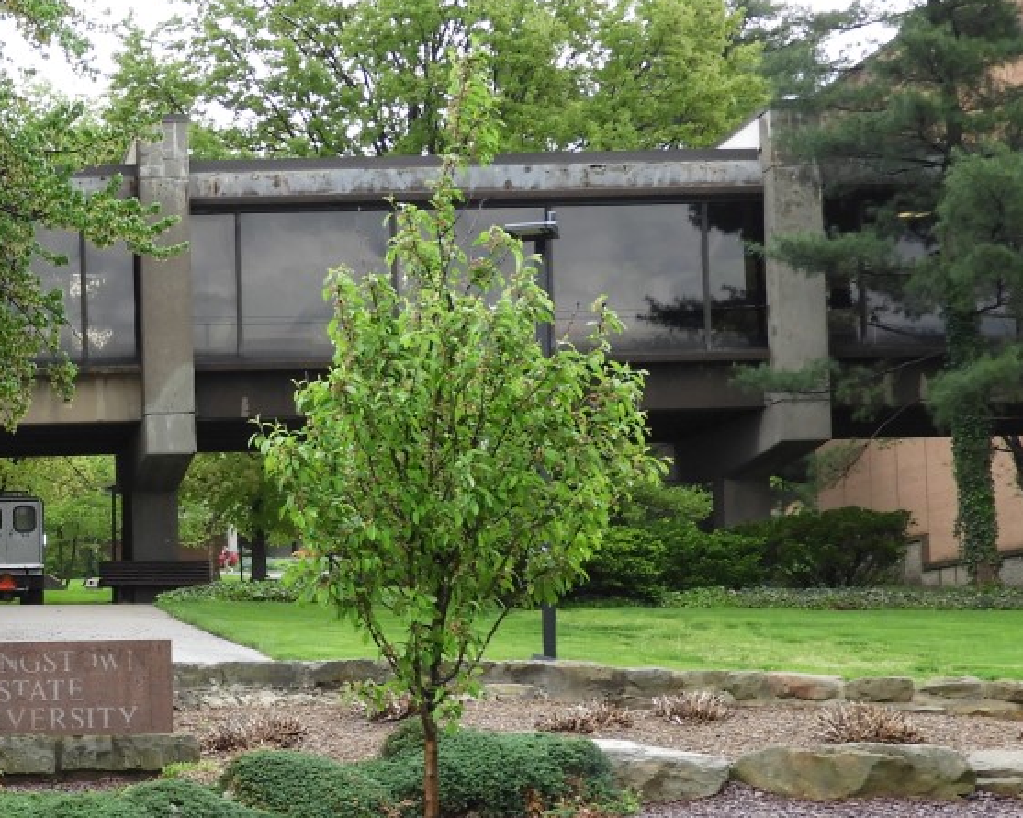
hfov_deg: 18.3
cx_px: -83
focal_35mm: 101
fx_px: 3056
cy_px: 557
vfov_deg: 15.2
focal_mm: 7.2
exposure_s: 1/80
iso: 100
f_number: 3.8
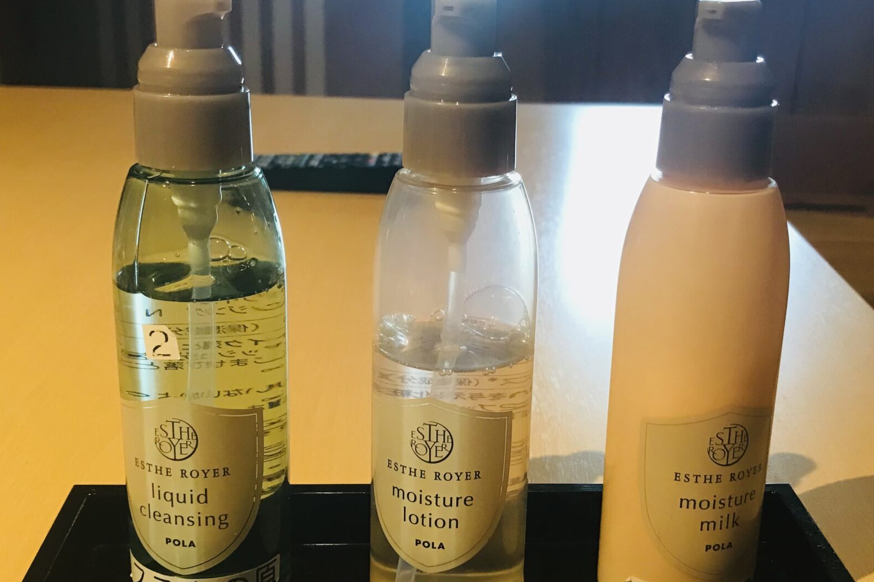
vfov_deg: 28.6
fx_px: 1141
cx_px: 460
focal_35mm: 47
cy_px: 339
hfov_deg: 41.9
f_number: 1.8
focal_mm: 3.99
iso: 50
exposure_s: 1/17
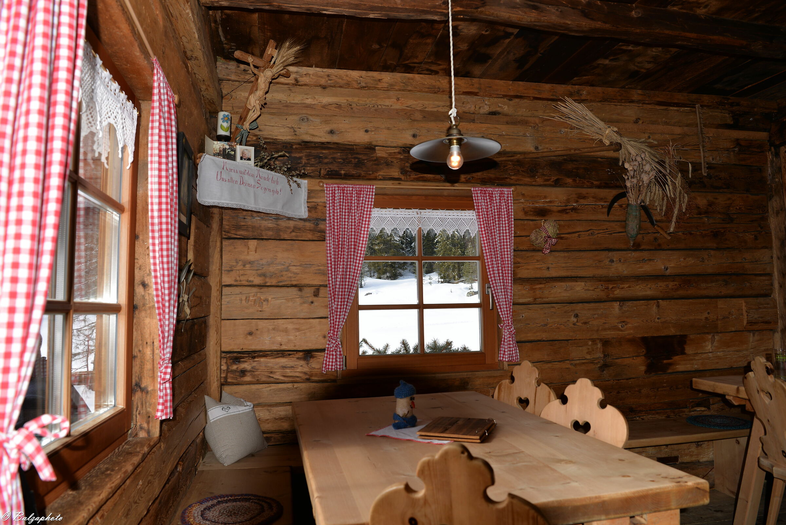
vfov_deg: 53.2
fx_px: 524
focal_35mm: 24
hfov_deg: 73.7
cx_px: 393
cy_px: 262
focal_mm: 24
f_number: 6.3
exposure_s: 1/200
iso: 100
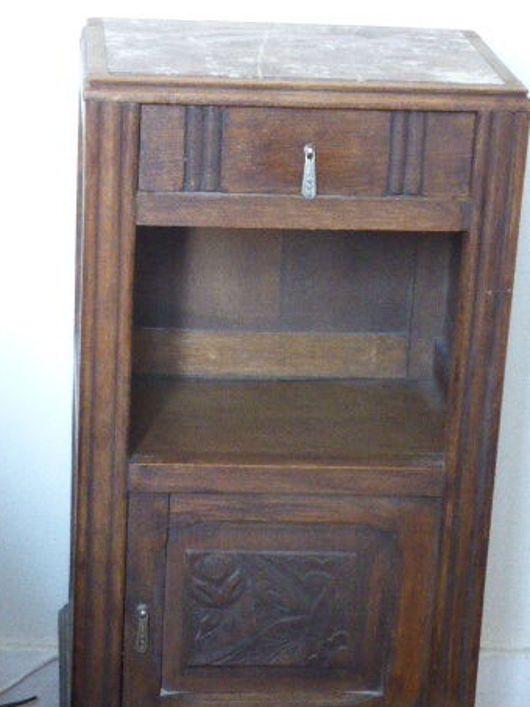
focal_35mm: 120
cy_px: 489
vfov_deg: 16.4
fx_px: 2449
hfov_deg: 12.4
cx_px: 281
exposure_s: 1/8
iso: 800
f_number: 5.1
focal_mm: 14.2
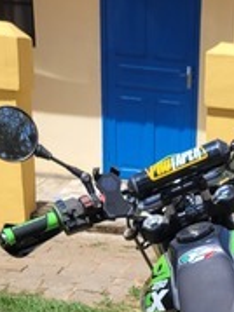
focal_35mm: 87
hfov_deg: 16.3
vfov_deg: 19.0
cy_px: 505
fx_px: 785
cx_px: 271
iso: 40
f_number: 1.8
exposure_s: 1/2005
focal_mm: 5.4
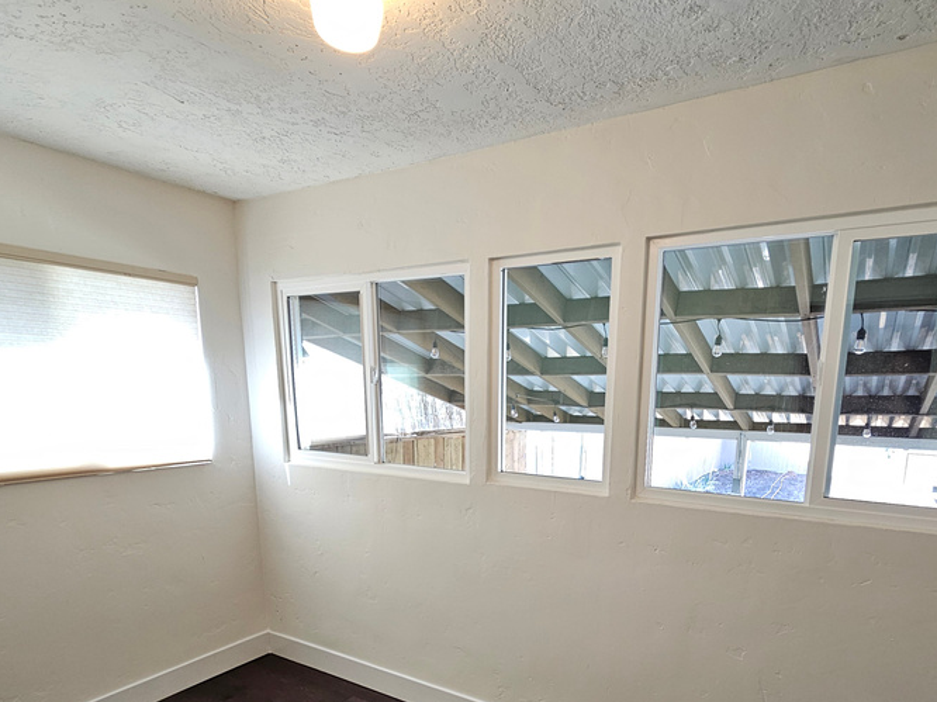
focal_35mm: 20
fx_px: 541
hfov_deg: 81.6
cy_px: 498
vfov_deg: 63.3
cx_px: 512
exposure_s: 1/60
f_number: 2.2
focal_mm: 2.2
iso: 125
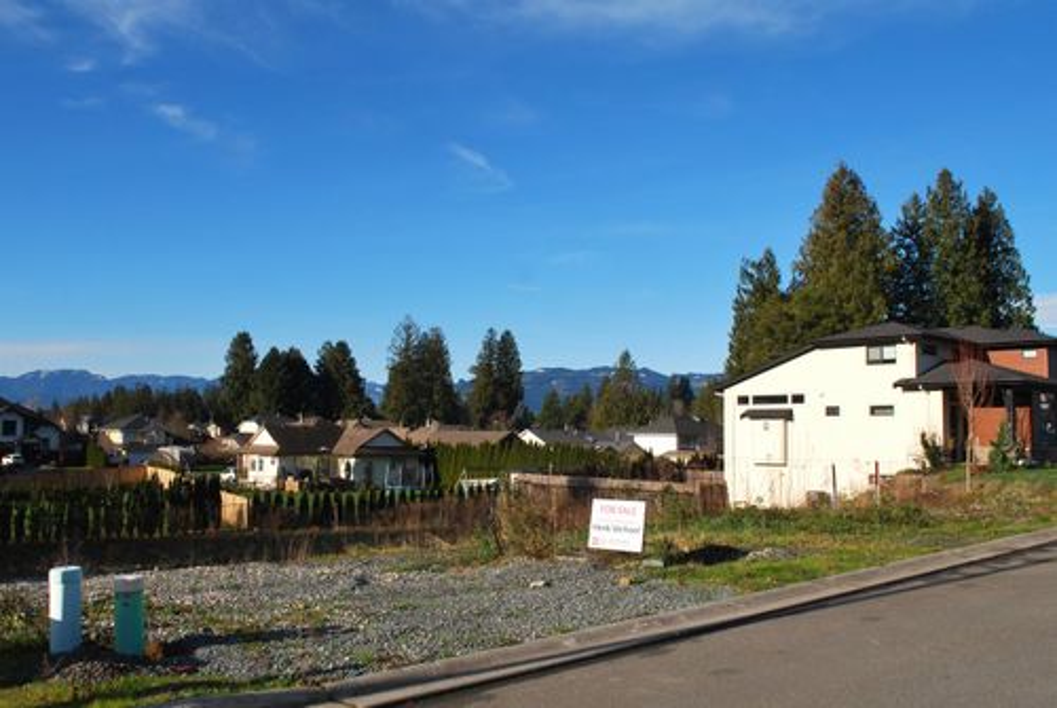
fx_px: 882
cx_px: 528
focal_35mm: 30
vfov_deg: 43.7
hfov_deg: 61.9
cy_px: 354
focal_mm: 20
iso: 100
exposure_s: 1/320
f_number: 9
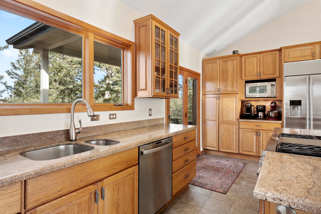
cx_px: 160
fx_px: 178
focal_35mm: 20
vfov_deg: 62.0
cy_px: 107
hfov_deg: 83.9
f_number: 9
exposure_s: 1/2.5
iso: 160
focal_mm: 20
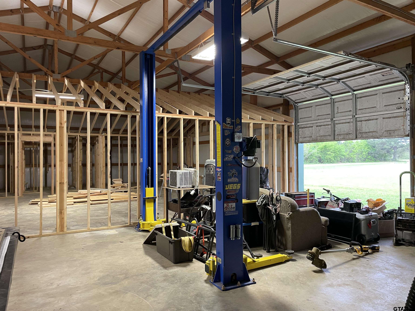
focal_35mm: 26
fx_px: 312
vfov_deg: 53.1
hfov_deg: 67.3
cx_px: 208
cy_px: 156
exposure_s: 1/60
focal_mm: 4.2
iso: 125
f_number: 1.6
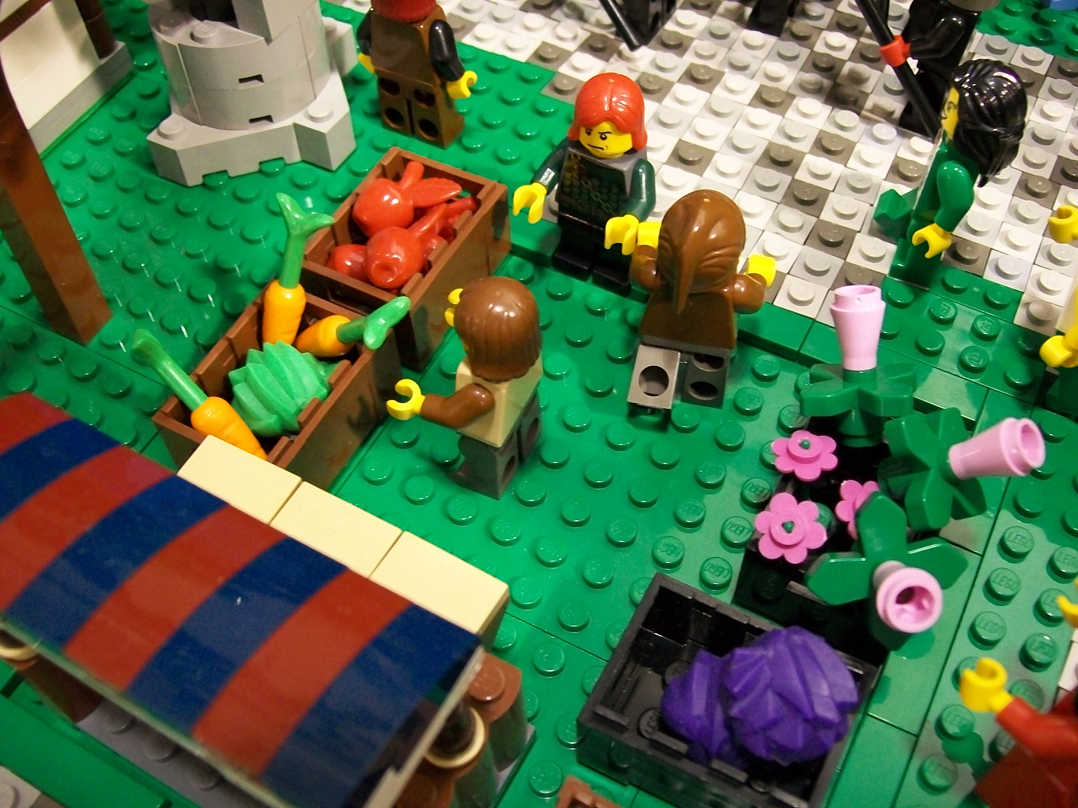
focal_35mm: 36
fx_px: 1121
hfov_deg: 51.4
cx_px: 539
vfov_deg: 39.7
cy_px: 404
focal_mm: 6
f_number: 2.7
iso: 240
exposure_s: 1/8
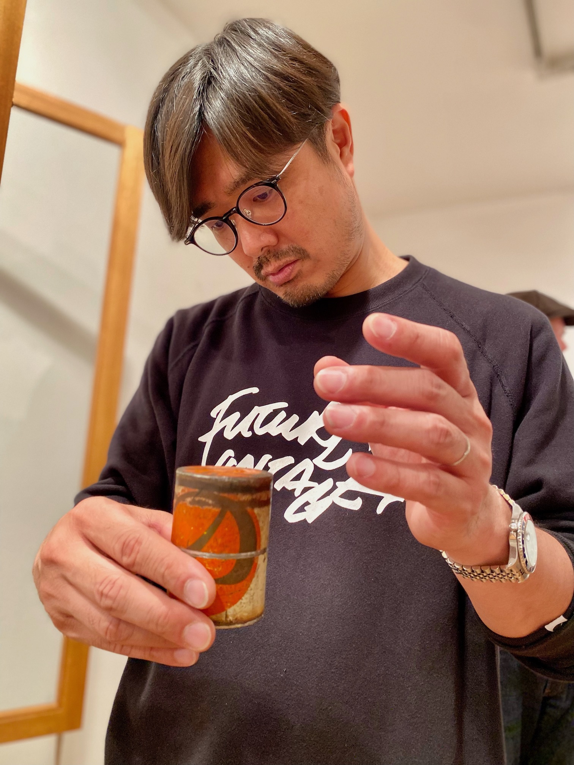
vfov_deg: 67.3
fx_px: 575
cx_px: 287
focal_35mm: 26
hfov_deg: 53.1
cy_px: 382
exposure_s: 1/50
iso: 320
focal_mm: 4.25
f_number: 1.8
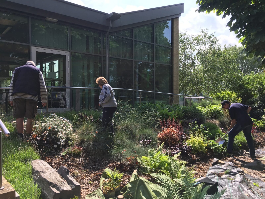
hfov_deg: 61.7
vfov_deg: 48.2
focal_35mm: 29
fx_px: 222
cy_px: 100
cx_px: 132
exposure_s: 1/668
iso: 25
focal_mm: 4.15
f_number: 2.2
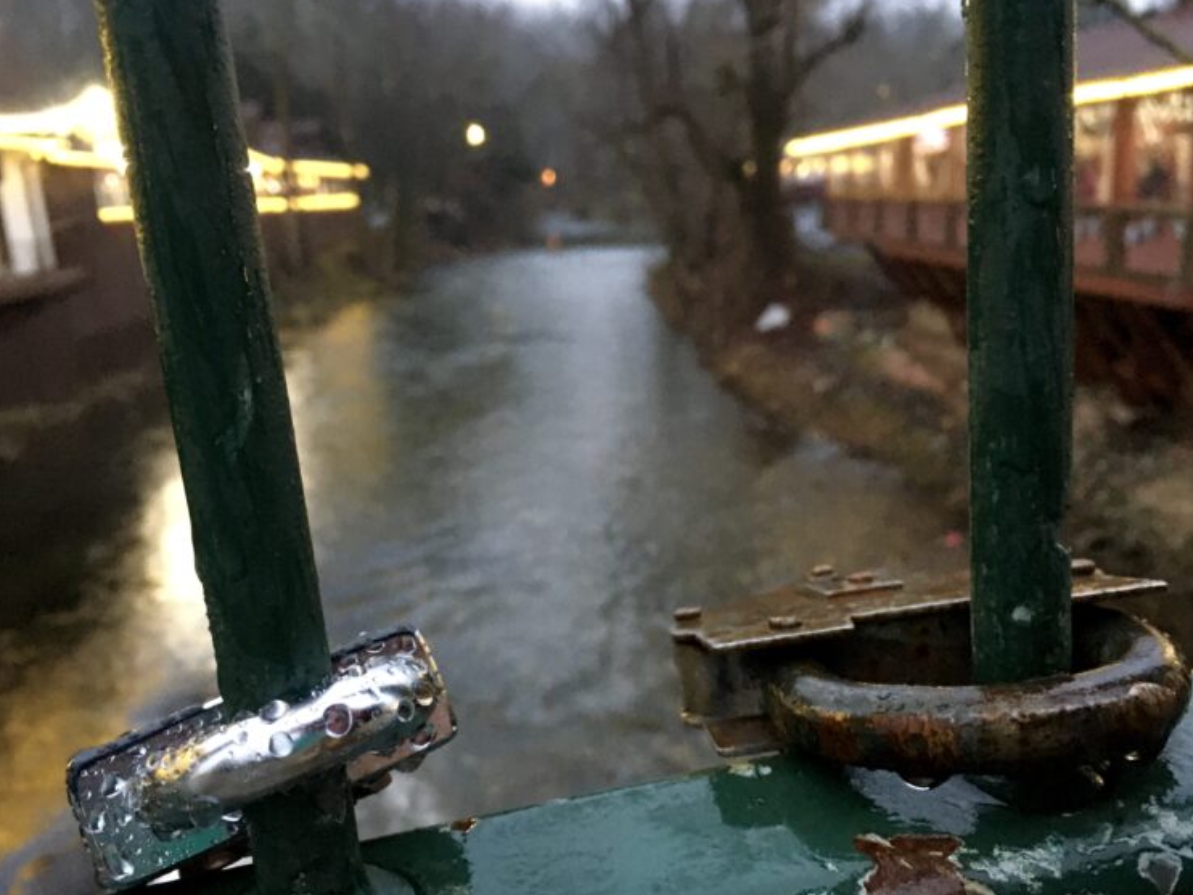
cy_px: 510
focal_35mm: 34
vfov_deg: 41.7
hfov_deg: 53.9
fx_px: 1172
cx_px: 560
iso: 250
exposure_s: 1/15
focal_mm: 4.15
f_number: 2.2
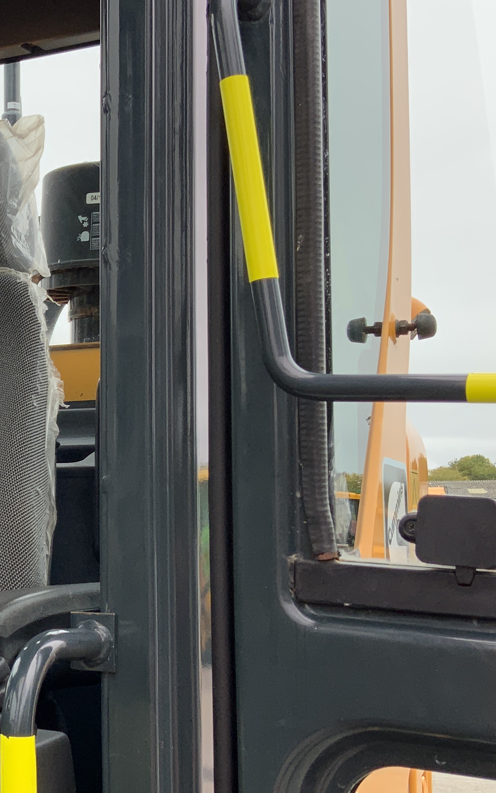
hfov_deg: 18.7
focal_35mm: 65
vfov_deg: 31.5
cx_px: -136
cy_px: 441
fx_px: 1406
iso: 16
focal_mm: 3
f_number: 1.8
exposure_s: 1/122
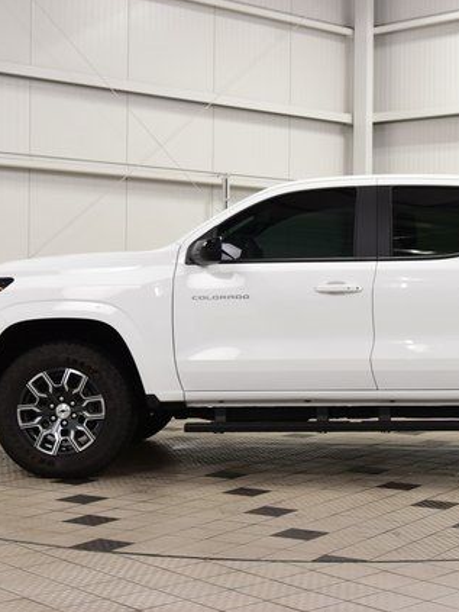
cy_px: 305
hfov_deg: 20.7
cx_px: 388
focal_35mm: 70
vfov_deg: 27.8
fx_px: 1236
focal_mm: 32
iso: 560
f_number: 7.1
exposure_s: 1/30
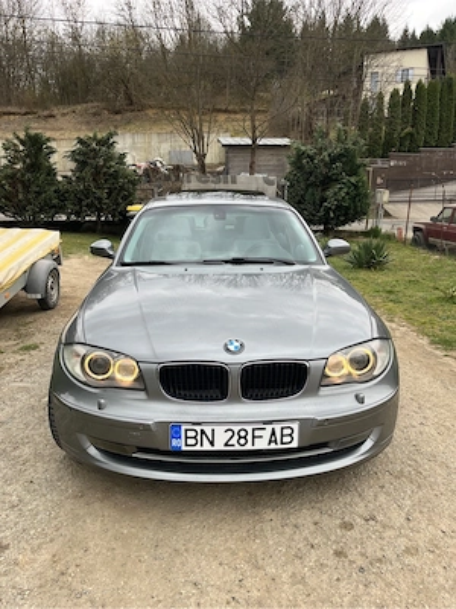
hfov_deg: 53.1
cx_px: 228
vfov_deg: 67.3
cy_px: 304
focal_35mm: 26
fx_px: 457
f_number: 1.6
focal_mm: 5.1
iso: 50
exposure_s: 1/532
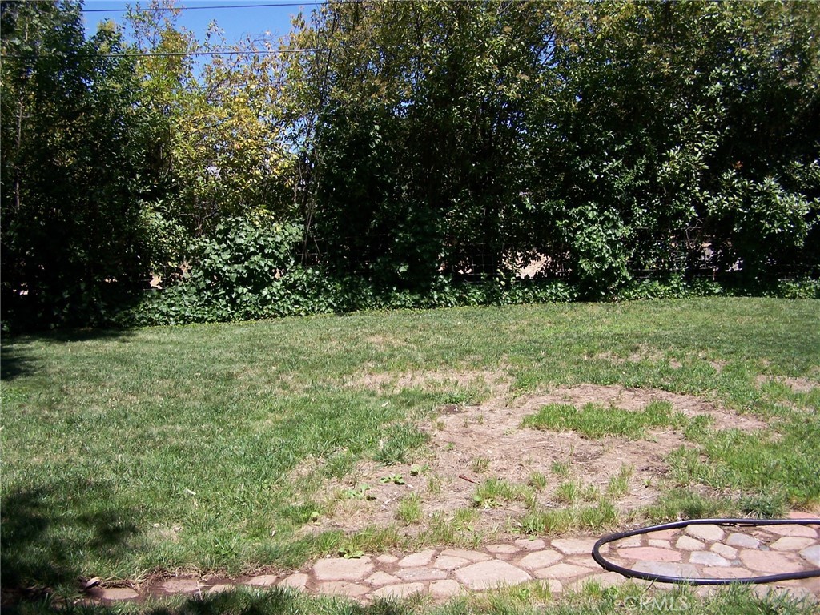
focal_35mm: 38
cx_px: 410
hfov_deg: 49.0
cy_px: 308
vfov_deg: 37.7
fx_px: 900
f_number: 2.8
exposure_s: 1/1000
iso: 80
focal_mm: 6.3
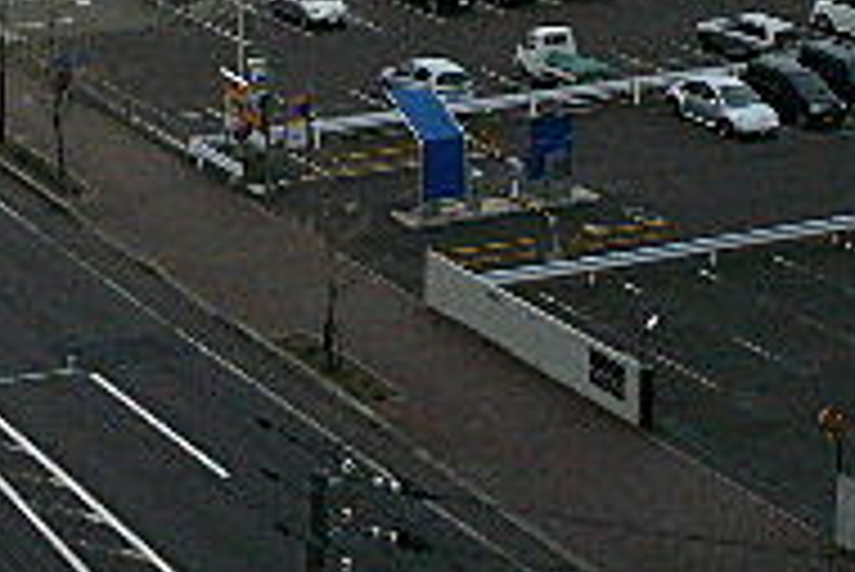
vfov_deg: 12.7
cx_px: -256
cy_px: -468
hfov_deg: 19.2
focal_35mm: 98
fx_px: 2329
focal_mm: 4.6
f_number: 2.8
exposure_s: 1/800
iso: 100
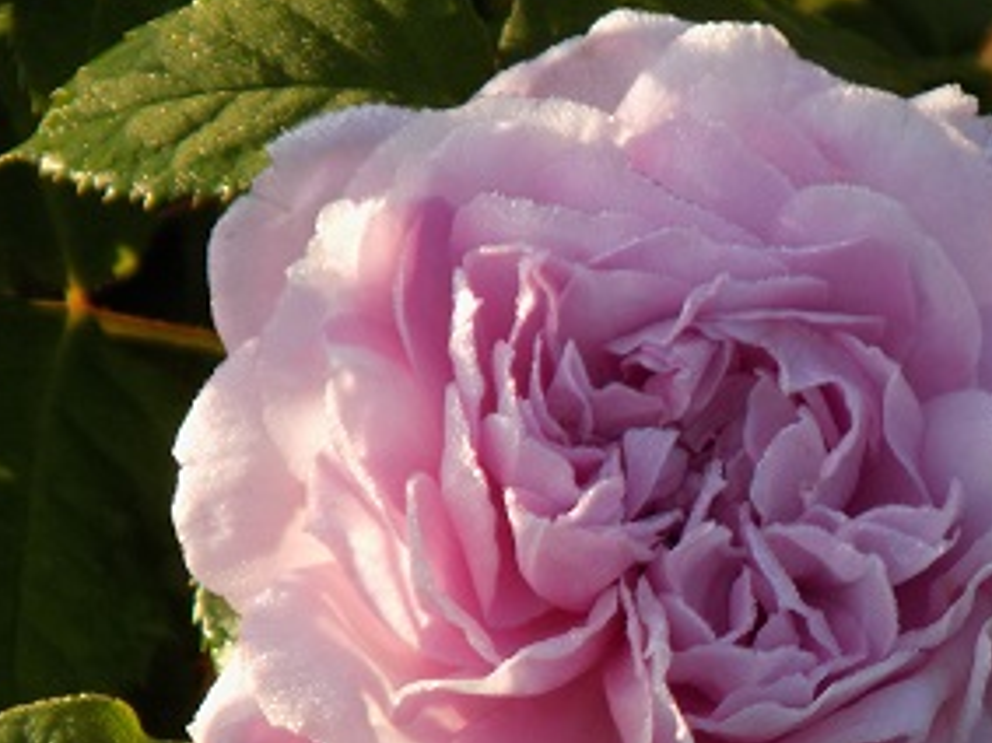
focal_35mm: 1068
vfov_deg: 1.4
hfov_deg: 1.9
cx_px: 673
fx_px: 30593
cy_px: 575
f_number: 5.9
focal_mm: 112
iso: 80
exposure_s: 1/125
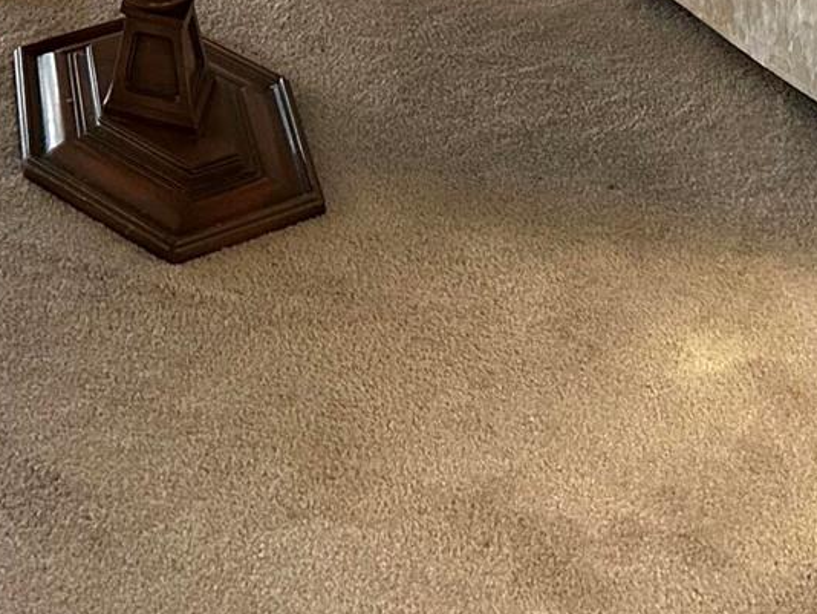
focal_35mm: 92
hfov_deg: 21.2
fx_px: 2172
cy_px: -533
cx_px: 517
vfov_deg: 14.0
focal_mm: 6.86
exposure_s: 1/60
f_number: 1.78
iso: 400
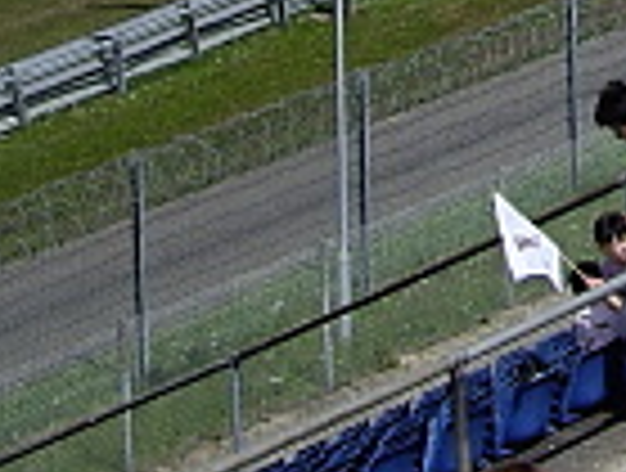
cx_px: 982
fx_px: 3953
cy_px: -625
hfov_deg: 8.8
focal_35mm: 218
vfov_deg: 6.5
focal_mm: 7.9
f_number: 5.6
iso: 100
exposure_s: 1/800
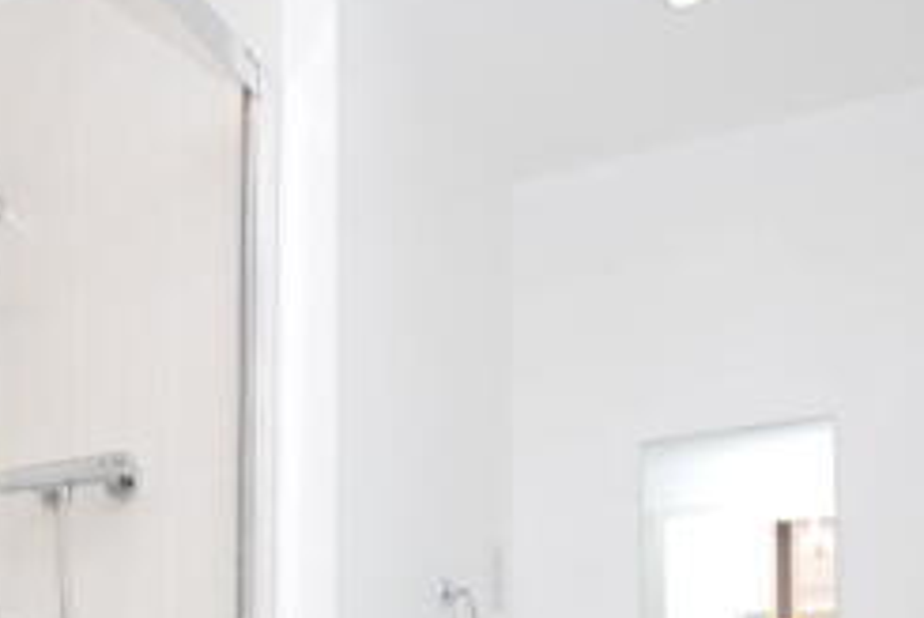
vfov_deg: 28.5
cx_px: 296
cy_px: 767
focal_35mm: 40
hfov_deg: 47.5
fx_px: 1028
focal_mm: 10
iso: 100
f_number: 4
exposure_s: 1/60
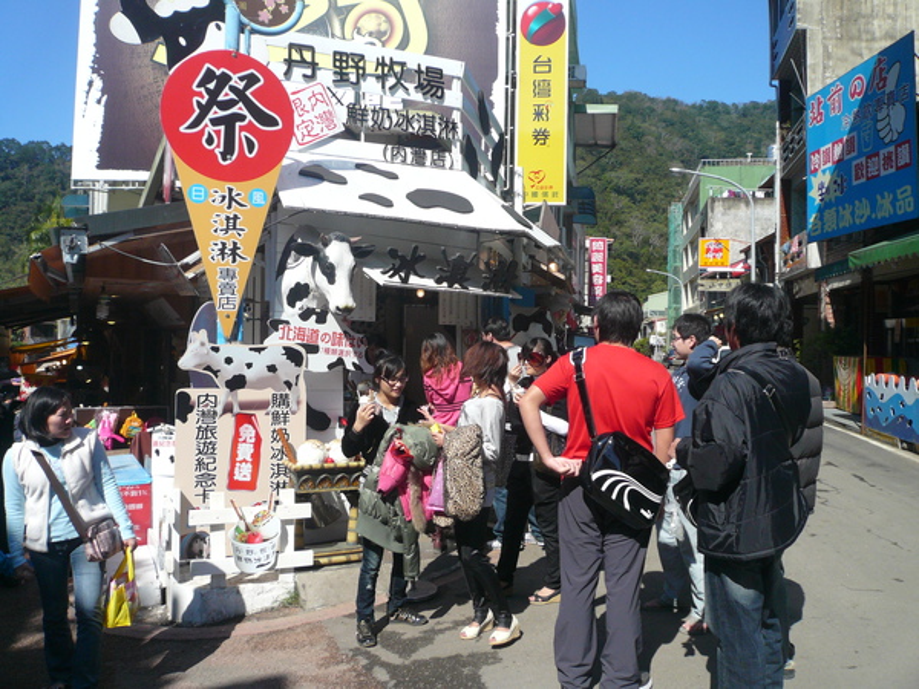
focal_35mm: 29
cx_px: 460
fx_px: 770
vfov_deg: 48.2
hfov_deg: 61.7
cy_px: 344
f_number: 8
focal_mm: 4.7
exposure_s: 1/200
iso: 100
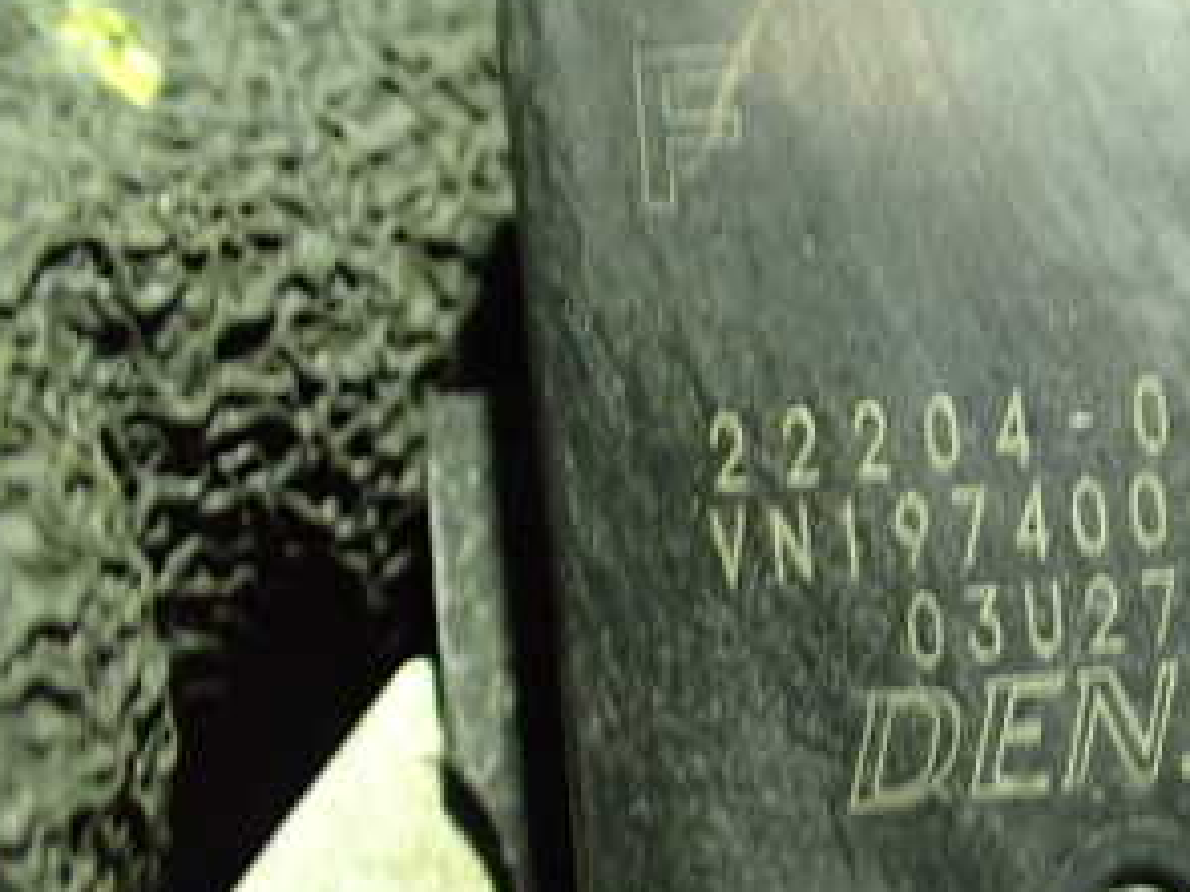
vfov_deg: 23.9
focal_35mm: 61
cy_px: 593
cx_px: 1158
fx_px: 2096
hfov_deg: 29.8
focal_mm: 5.4
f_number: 2.3
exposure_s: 1/30
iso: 1000
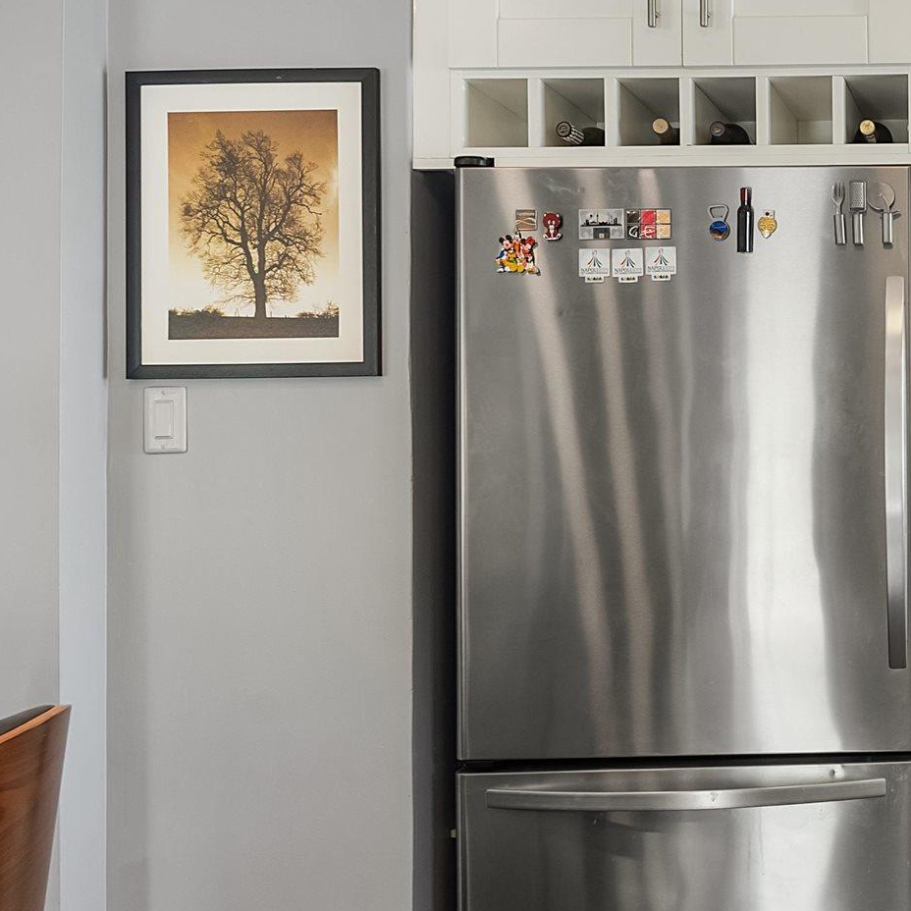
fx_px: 1340
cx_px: 1049
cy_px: 402
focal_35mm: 45
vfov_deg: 37.5
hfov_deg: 32.2
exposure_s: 1/6
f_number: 8
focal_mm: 16
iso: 250
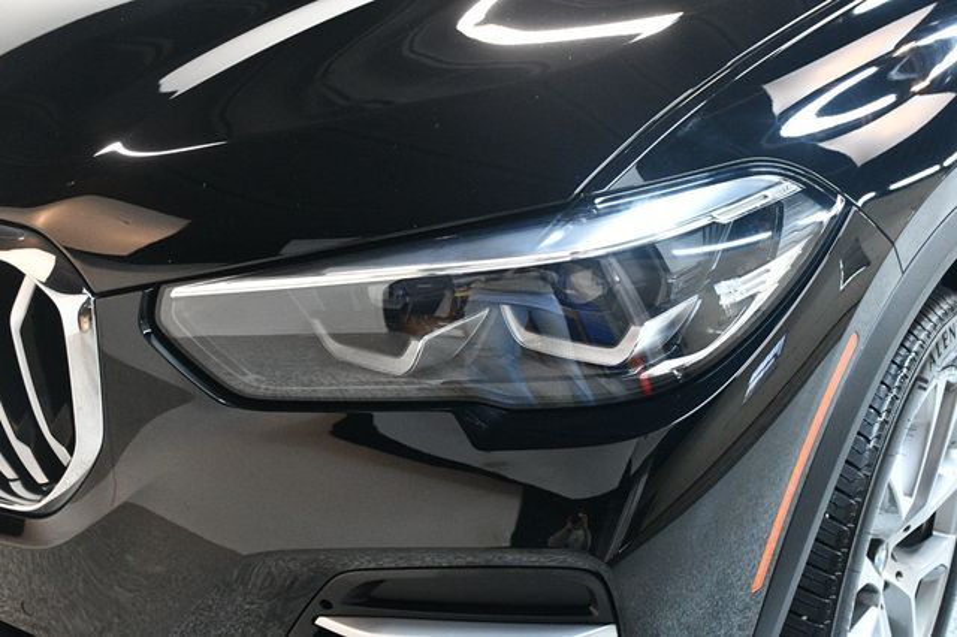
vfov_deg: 29.8
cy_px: 318
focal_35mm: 45
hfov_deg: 43.6
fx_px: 1196
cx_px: 478
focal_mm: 30
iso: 4000
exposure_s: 1/60
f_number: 4
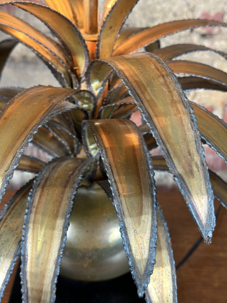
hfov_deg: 30.3
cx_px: 114
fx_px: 420
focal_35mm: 48
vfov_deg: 39.7
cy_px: 152
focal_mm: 6.86
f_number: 1.78
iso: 160
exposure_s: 1/50
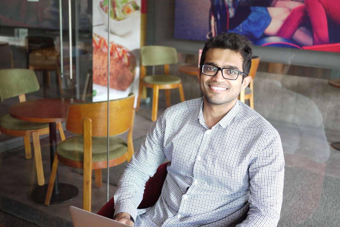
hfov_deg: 45.4
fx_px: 406
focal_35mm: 43
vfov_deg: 31.2
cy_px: 111
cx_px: 170
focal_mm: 20
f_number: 1.7
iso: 320
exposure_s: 1/60
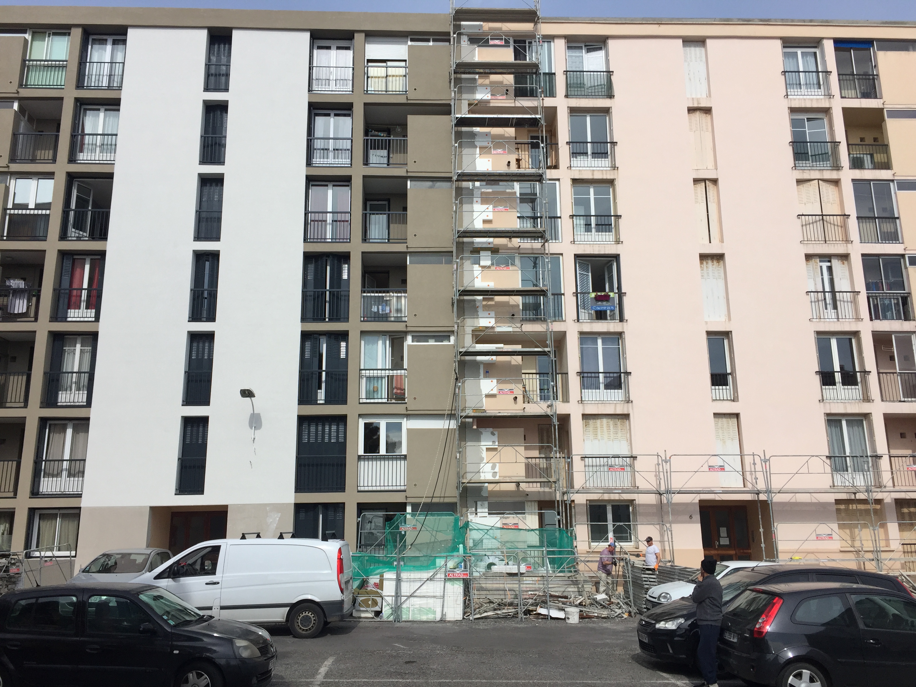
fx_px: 767
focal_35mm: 29
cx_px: 458
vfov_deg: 48.2
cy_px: 344
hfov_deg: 61.7
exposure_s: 1/2825
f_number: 2.2
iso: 32
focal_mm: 4.15
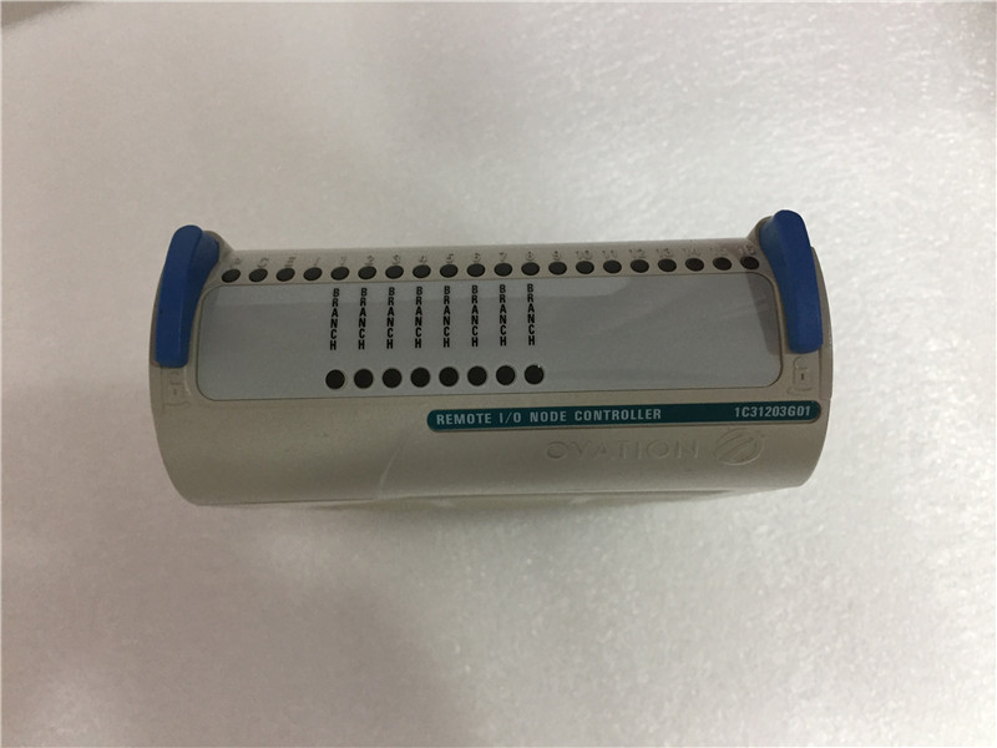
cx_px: 498
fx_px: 835
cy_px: 374
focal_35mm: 29
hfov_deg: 61.7
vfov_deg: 48.2
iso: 160
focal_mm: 4.15
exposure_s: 1/33
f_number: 2.2
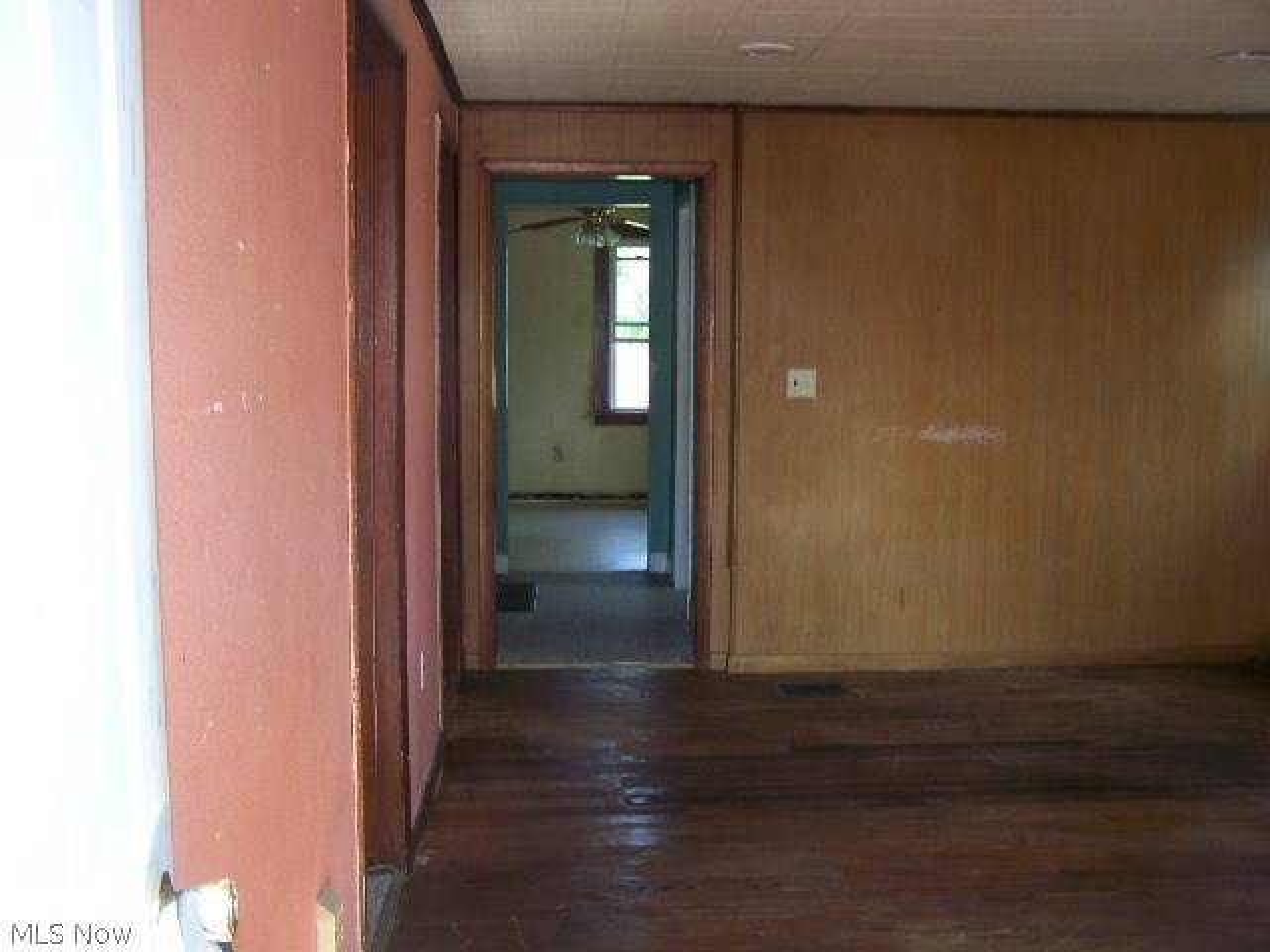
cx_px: 635
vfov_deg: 37.7
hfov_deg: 49.0
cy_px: 476
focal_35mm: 38
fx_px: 1394
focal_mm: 6.3
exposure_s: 1/60
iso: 160
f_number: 2.8
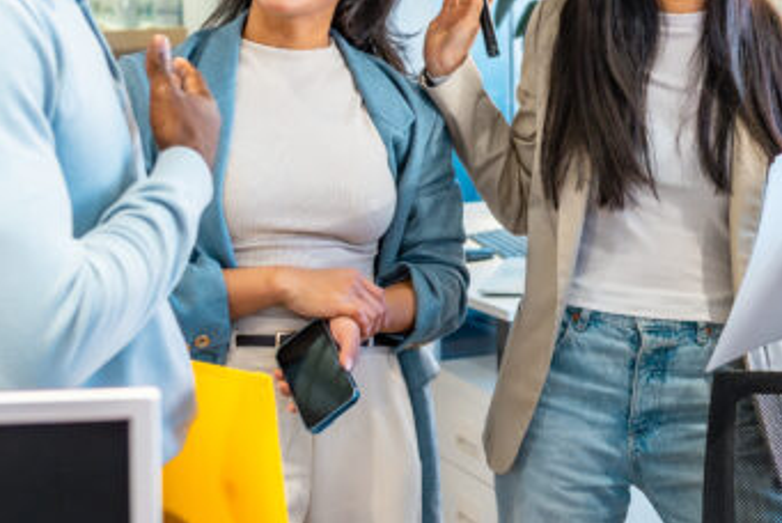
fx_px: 2283
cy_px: 249
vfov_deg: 13.1
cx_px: 844
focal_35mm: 105
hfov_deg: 18.7
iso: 800
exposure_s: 1/160
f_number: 2.8
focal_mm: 35
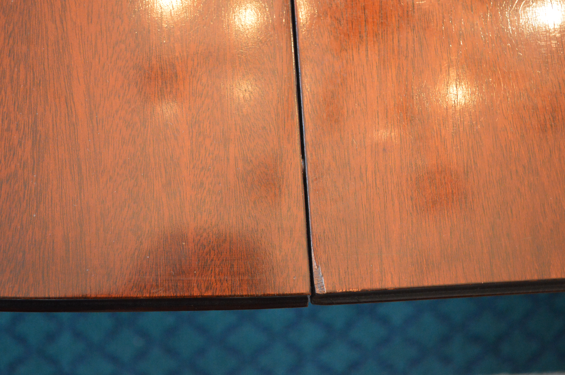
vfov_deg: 22.6
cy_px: 188
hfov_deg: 33.4
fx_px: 941
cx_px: 282
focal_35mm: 60
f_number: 5.3
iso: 2800
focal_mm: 40
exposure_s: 1/15
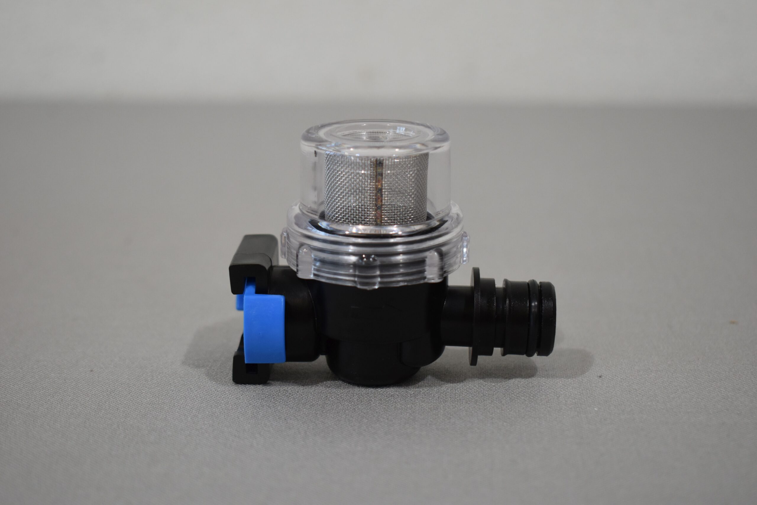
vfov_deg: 23.8
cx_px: 378
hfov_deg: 35.1
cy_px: 252
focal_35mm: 57
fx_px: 1199
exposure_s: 1/250
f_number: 4.8
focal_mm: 38
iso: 720
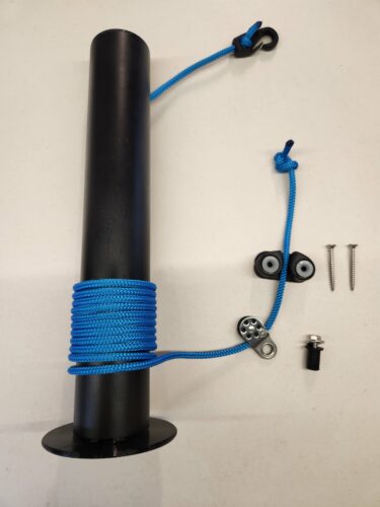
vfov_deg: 73.9
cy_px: 254
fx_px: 337
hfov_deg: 58.9
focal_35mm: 23
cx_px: 190
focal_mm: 5.4
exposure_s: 1/100
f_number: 1.8
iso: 200
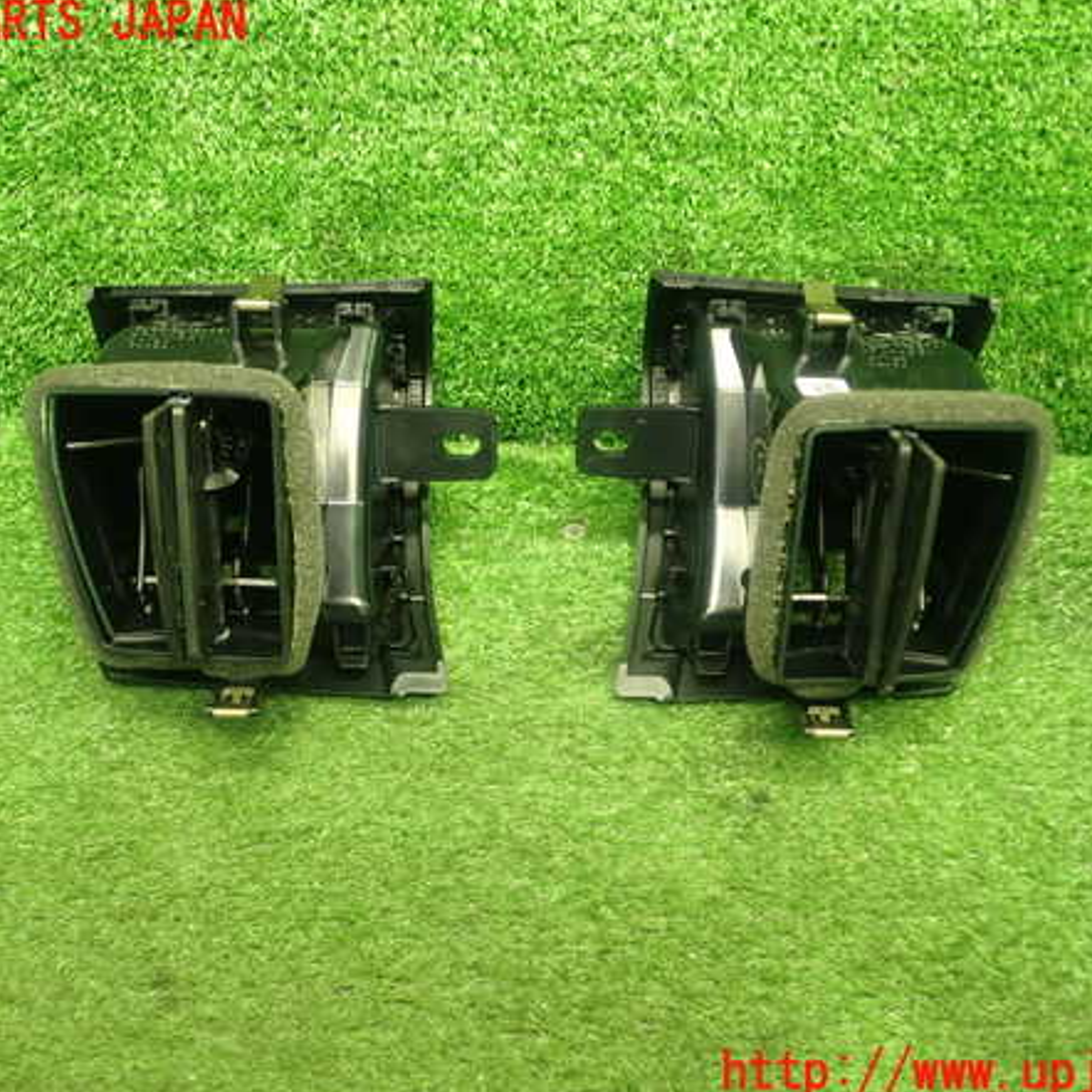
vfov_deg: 46.0
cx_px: 539
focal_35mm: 36
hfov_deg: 46.0
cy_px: 548
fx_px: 1285
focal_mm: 5.4
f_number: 2.3
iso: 400
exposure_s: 1/30
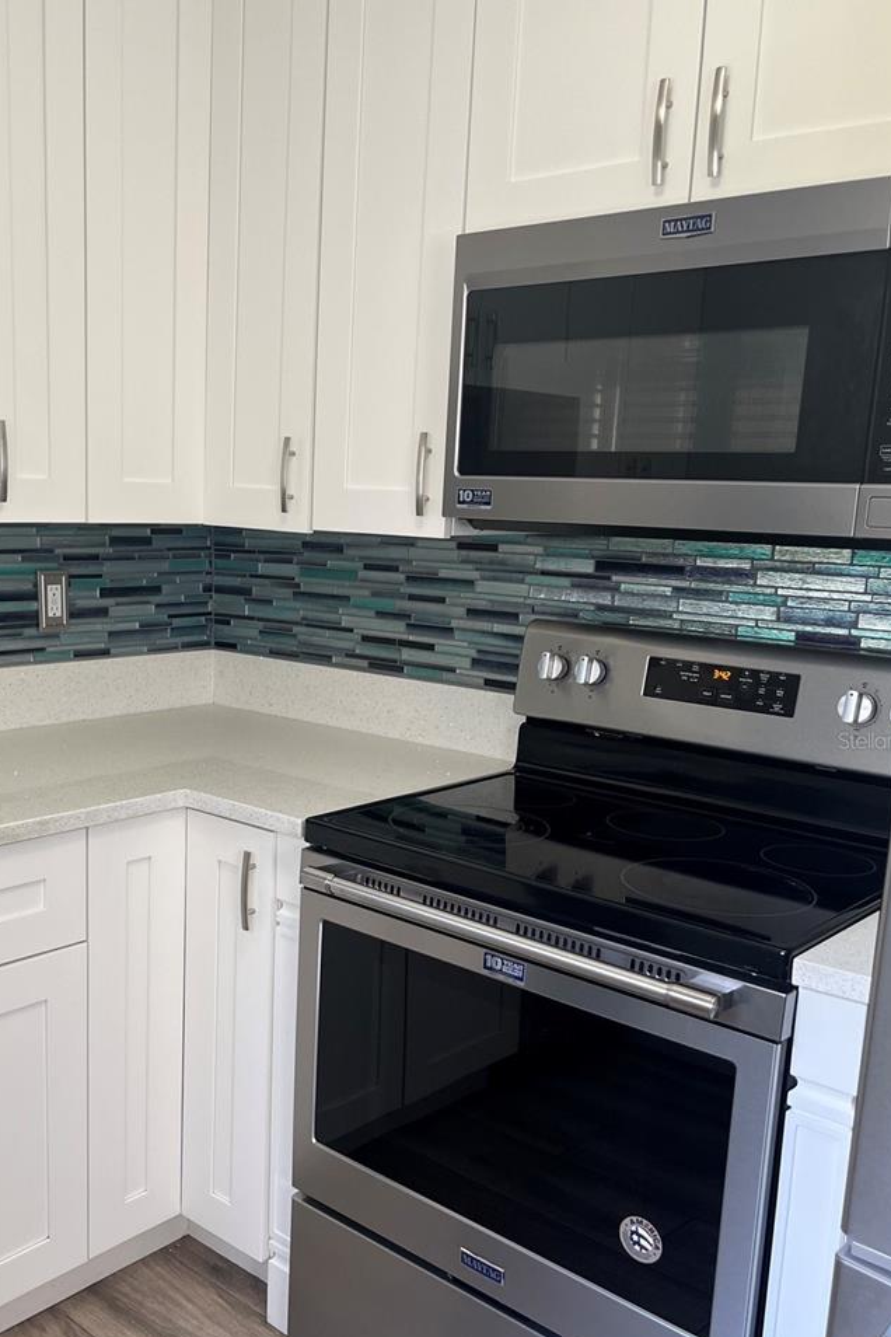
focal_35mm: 34
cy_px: 740
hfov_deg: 38.5
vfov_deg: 55.7
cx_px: 307
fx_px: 1262
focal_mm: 5.1
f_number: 1.6
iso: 64
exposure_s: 1/60
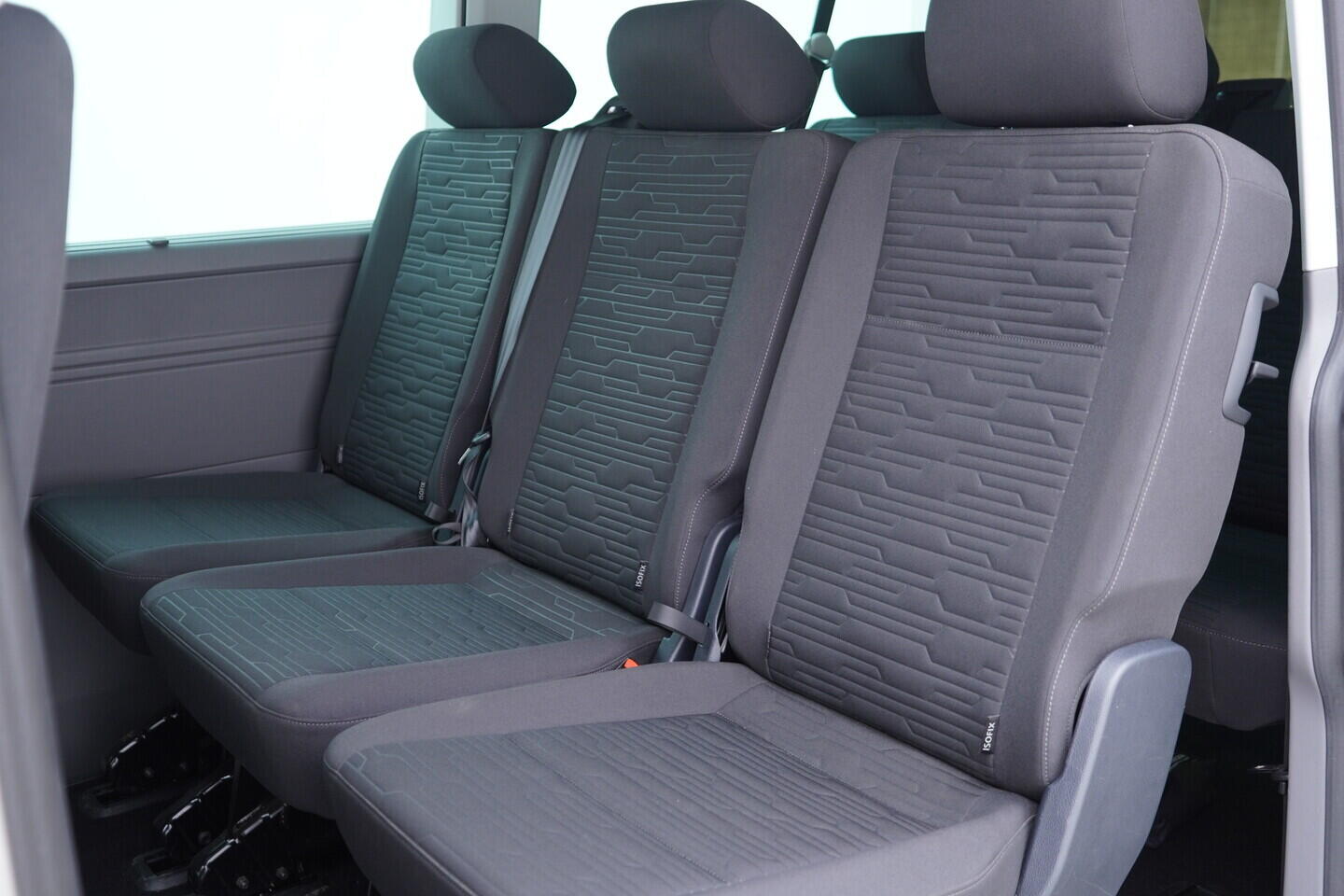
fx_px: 1344
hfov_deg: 53.1
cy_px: 448
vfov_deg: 36.9
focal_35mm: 36
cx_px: 672
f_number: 2.8
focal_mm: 24
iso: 400
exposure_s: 1/40
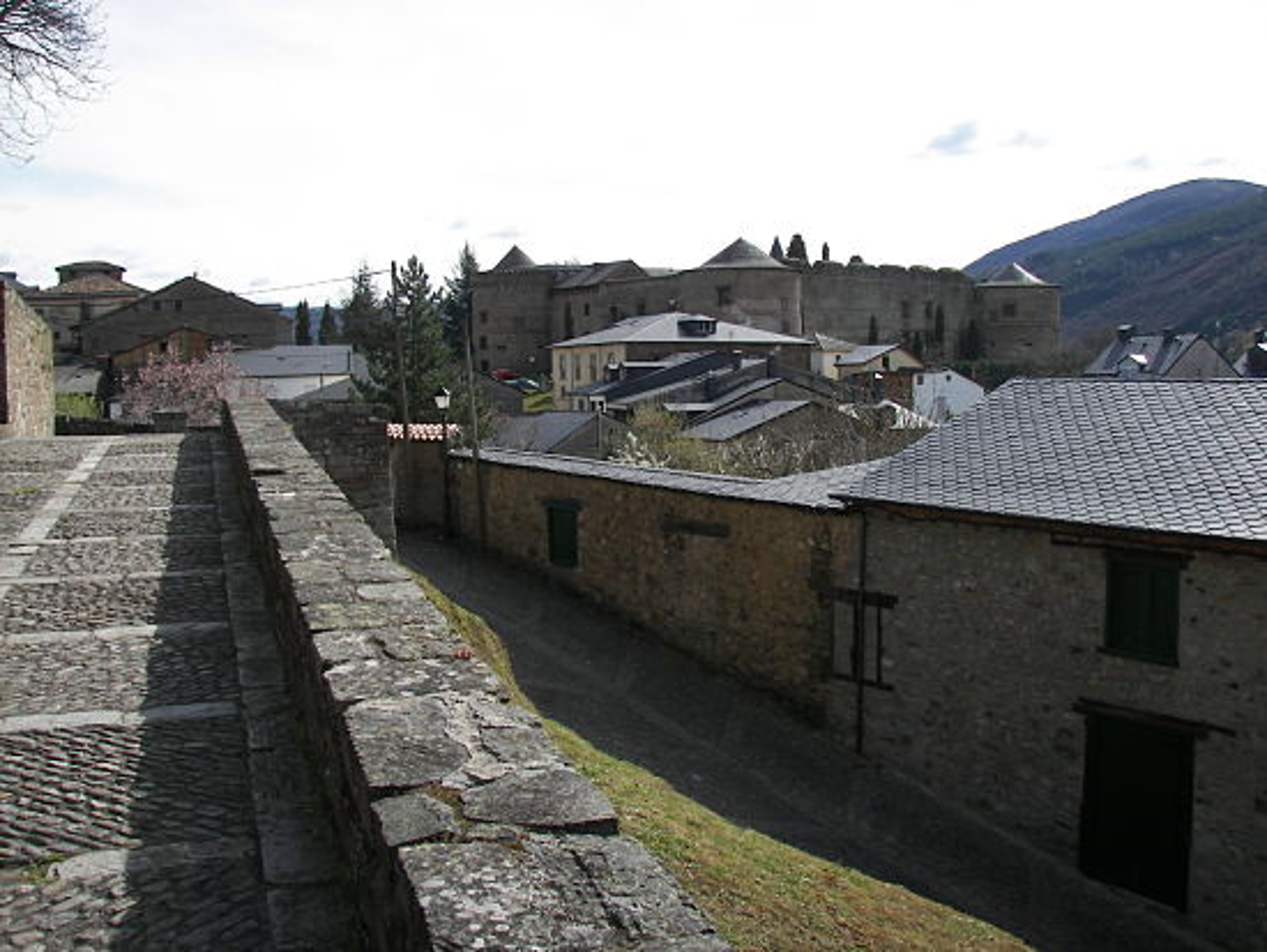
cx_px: 634
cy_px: 476
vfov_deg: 39.7
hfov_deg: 51.3
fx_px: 1318
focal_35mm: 36
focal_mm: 6
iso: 50
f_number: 2.8
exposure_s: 1/800
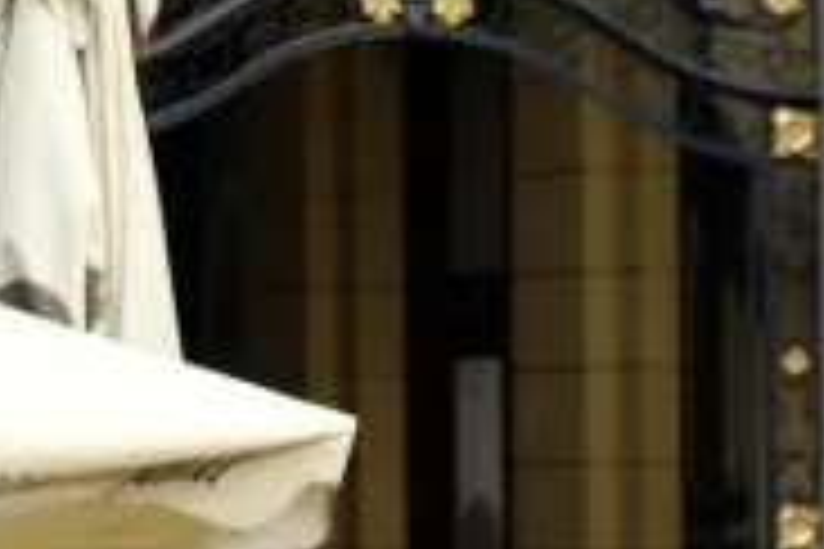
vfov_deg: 4.4
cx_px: 1544
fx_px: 7118
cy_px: 1046
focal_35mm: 311
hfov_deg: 6.5
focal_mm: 50
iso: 320
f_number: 2.8
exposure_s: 1/500
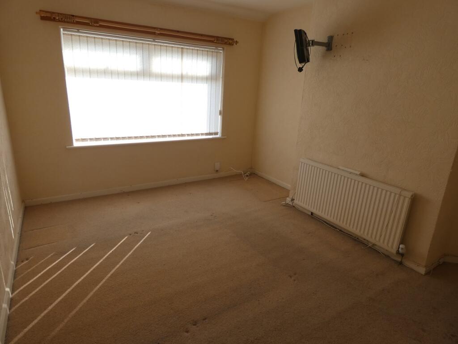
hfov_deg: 81.7
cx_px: 229
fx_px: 265
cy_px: 172
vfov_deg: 66.0
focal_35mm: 20
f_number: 2.8
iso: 80
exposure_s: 1/200
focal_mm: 3.6
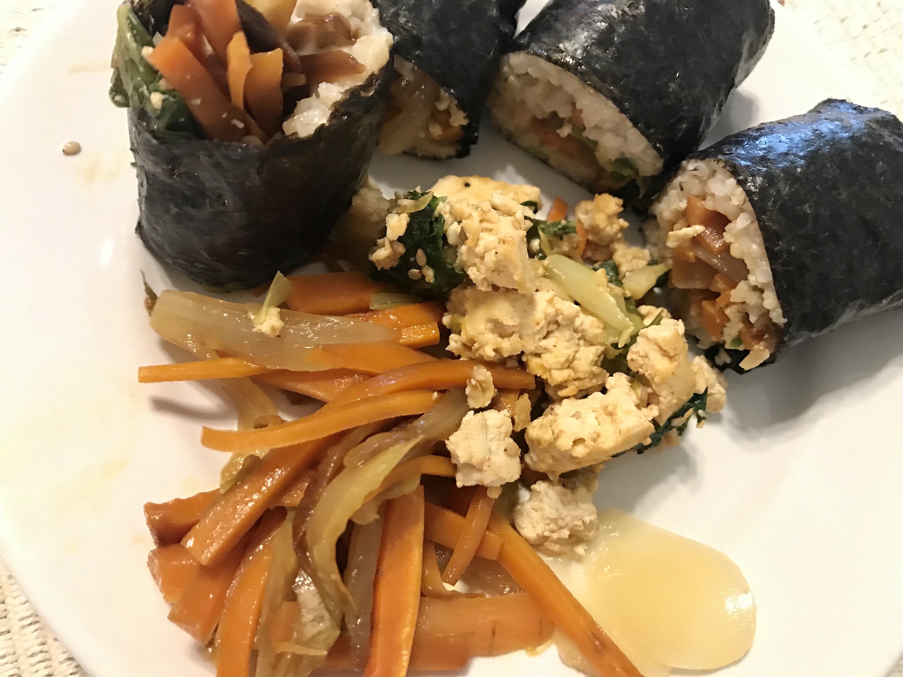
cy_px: 338
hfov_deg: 63.4
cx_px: 452
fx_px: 730
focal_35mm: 28
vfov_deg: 49.7
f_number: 1.8
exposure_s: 1/15
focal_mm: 3.99
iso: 80
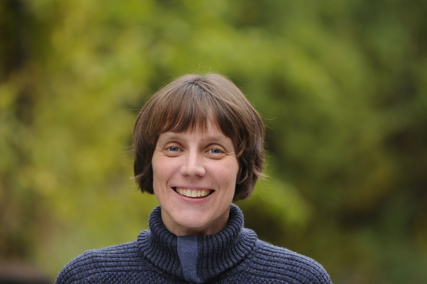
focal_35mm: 225
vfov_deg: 6.1
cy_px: 142
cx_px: 214
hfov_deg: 9.2
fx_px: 2665
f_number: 2.8
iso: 320
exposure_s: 1/250
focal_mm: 150
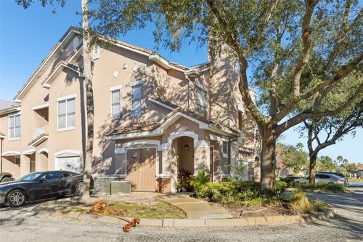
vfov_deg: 51.3
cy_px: 121
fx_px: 252
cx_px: 182
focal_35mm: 25
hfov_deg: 71.5
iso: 400
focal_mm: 25
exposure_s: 1/1250
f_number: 8
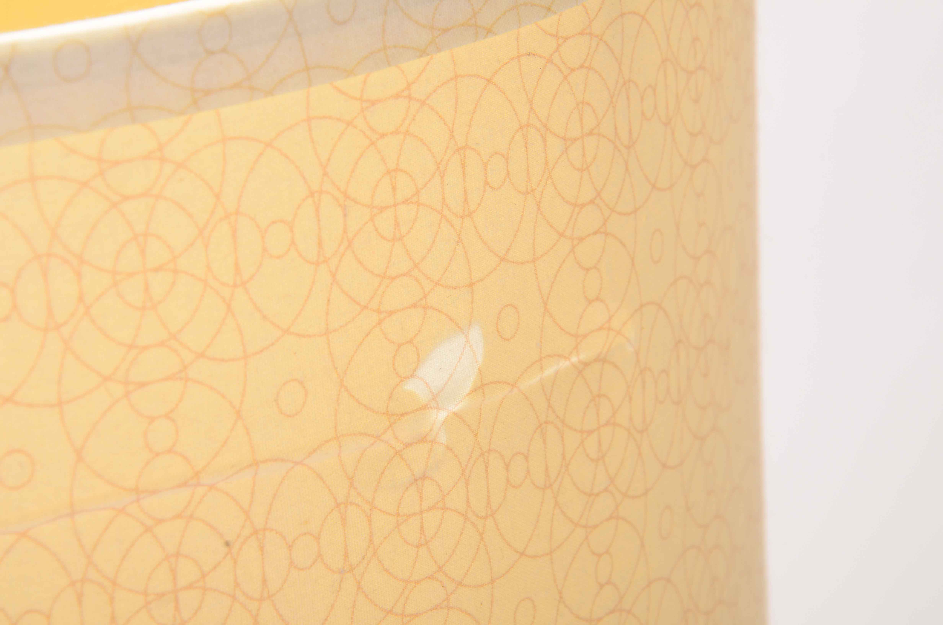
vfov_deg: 8.7
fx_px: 4117
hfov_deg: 13.1
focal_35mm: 158
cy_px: 312
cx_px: 472
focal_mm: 105
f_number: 16
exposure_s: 1/160
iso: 200
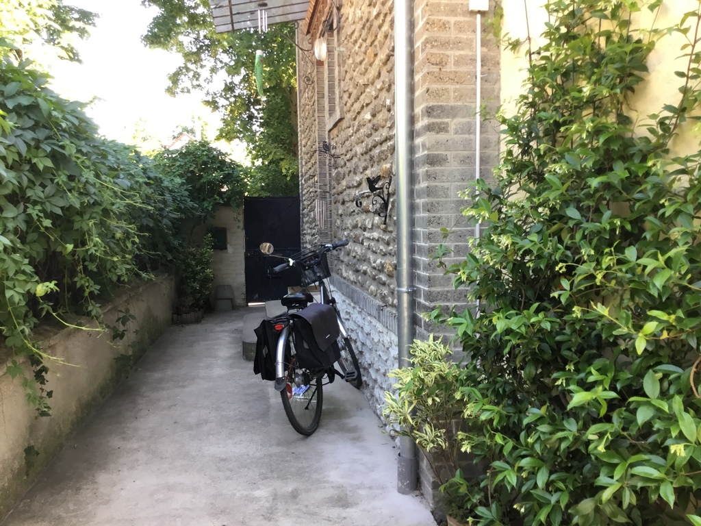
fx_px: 628
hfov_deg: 58.4
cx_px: 350
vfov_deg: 45.4
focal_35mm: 31
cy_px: 263
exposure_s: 1/33
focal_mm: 3.3
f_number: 2.4
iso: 25
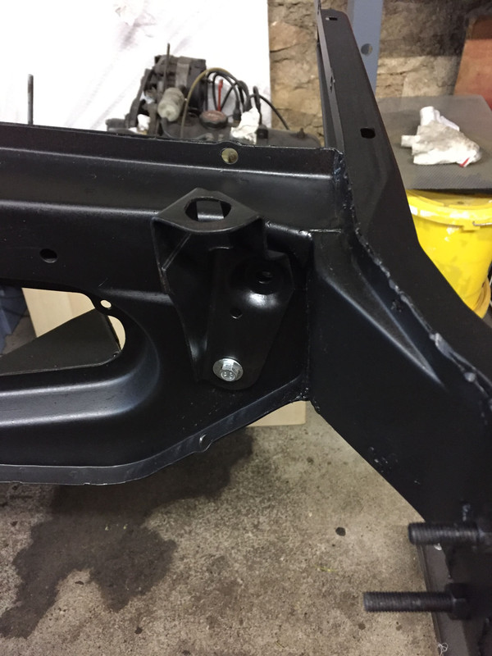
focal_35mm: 29
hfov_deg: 48.2
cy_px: 328
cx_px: 246
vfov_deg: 61.7
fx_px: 550
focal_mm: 4.15
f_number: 2.2
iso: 400
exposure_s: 1/17
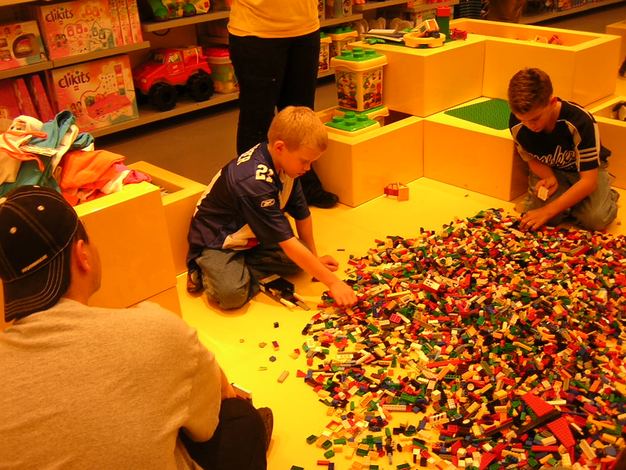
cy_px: 235
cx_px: 313
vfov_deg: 39.7
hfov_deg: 51.4
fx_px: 651
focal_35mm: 36
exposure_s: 1/34.8
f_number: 2.6
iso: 100
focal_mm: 4.7
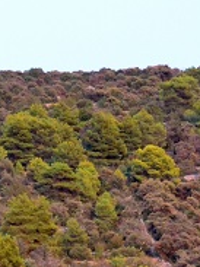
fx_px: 4242
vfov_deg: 3.6
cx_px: -242
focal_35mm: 550
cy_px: 443
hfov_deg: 2.7
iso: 5000
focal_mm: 70
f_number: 4.5
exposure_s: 1/2000
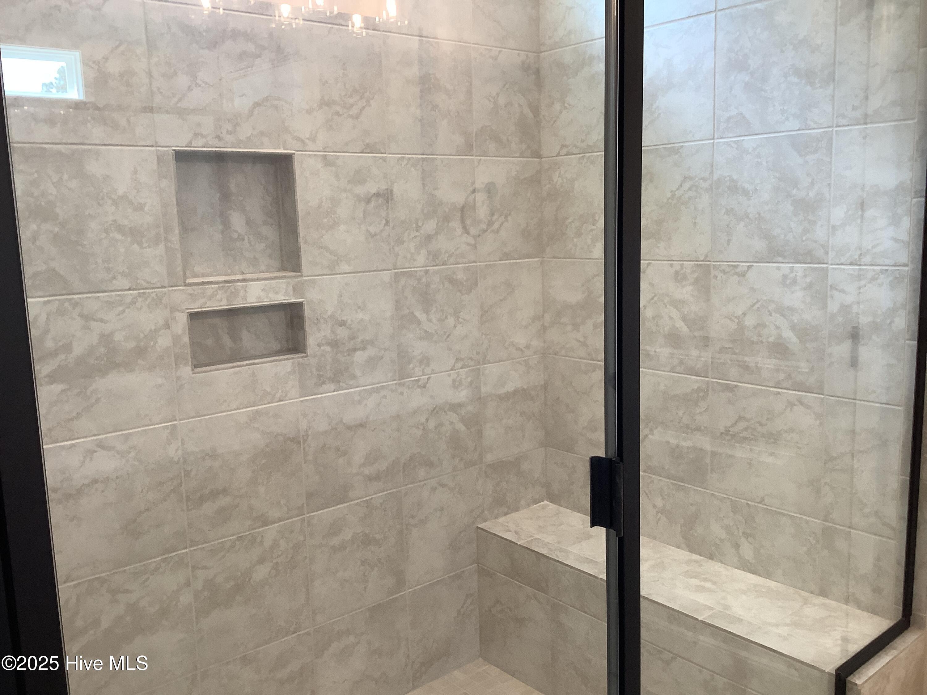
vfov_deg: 45.4
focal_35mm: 31
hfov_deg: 58.4
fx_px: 830
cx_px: 464
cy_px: 348
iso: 80
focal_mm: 3.3
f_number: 2.4
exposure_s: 1/60
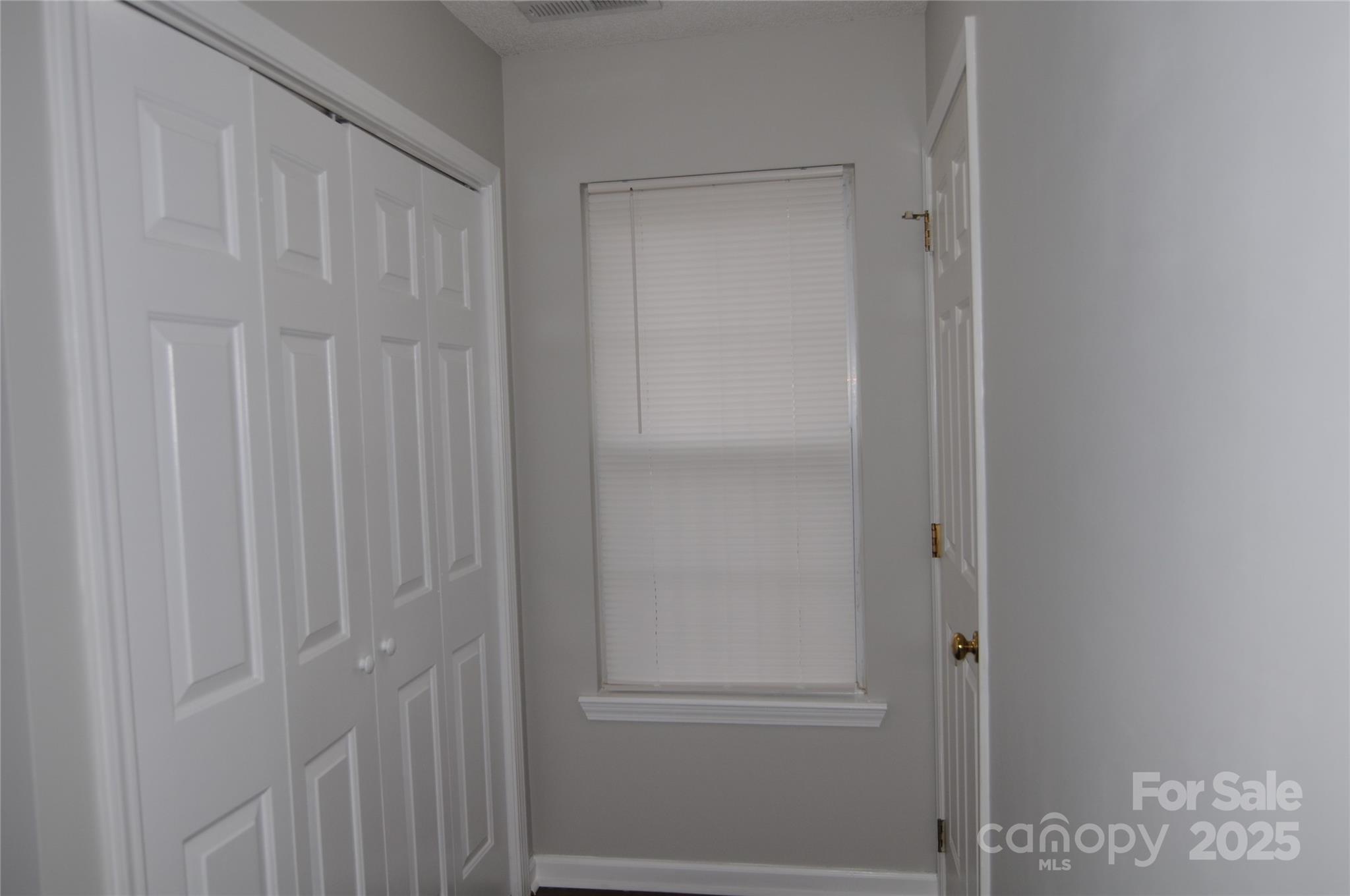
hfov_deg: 70.5
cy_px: 448
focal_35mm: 26
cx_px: 675
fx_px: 955
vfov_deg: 50.3
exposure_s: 1/250
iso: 200
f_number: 4
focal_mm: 17
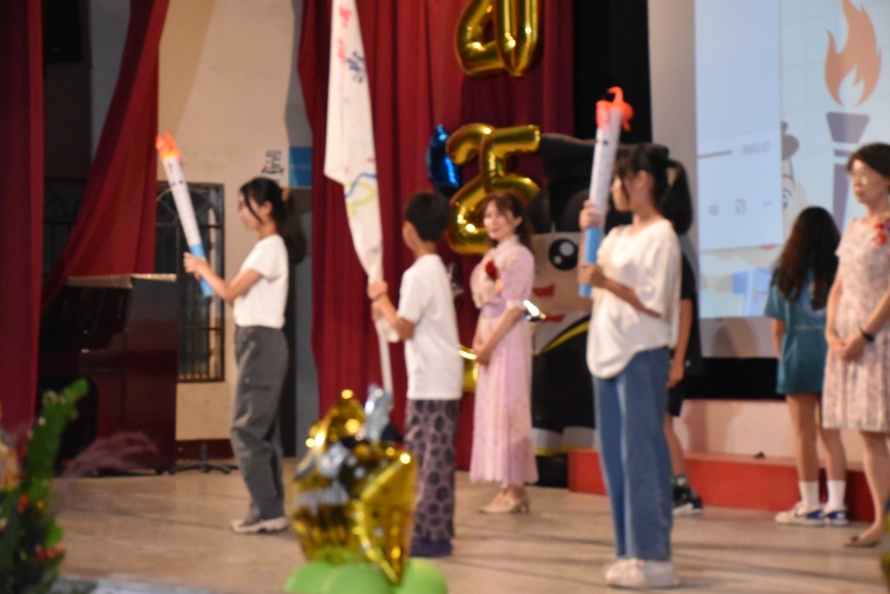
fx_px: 2597
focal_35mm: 105
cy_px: 297
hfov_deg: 19.4
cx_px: 445
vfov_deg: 13.1
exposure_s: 1/125
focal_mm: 70
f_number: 5
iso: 5000
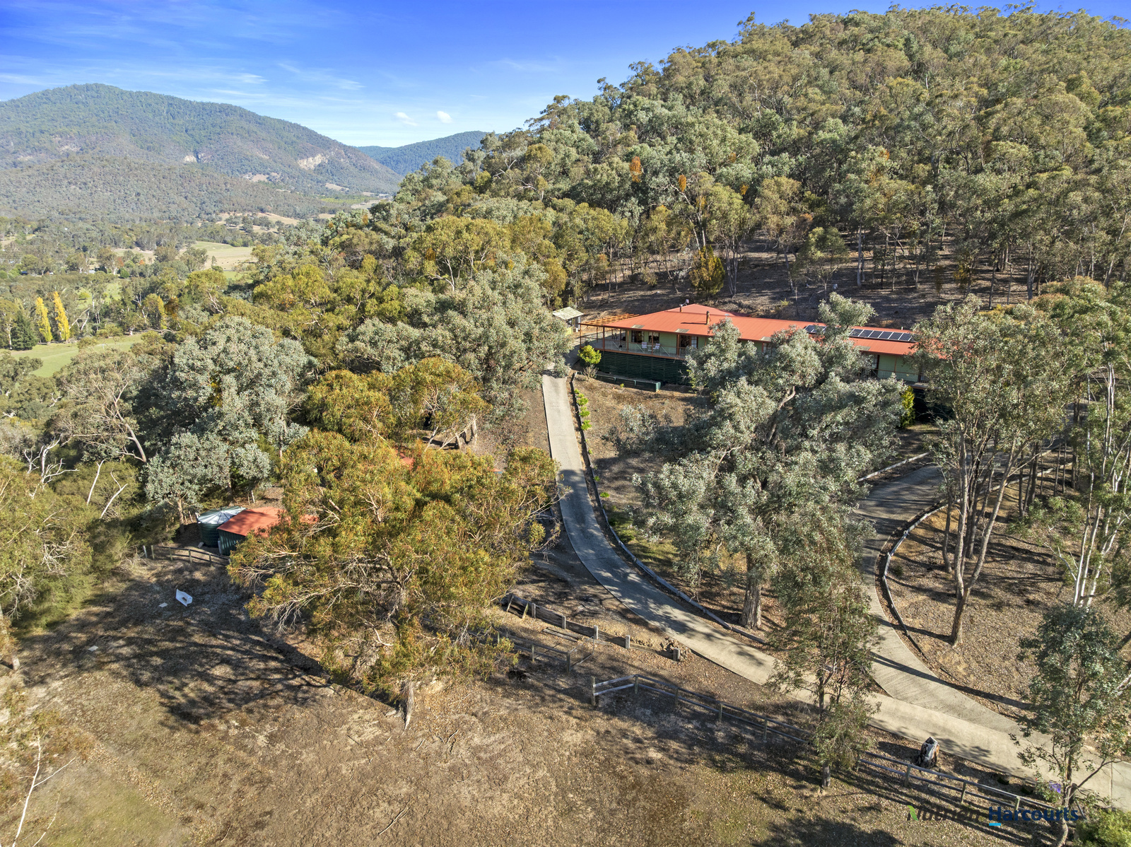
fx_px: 784
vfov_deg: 56.8
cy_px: 424
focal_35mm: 24
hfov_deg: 71.6
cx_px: 566
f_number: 2.8
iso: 160
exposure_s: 1/1600
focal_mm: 12.29
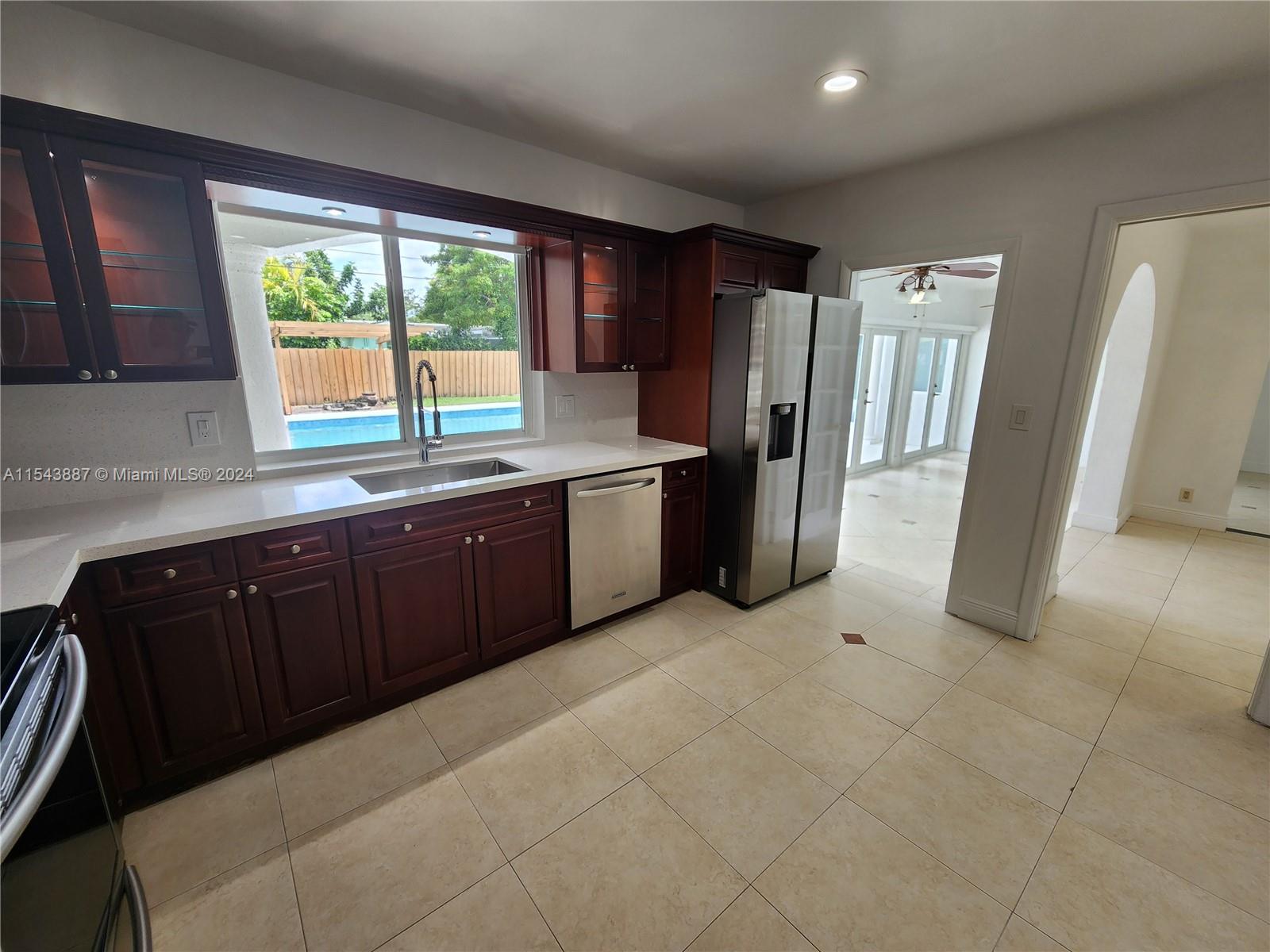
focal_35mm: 13
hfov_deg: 106.2
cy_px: 476
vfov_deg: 89.9
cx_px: 635
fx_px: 477
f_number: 2.2
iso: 50
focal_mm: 2.2
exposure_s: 1/60
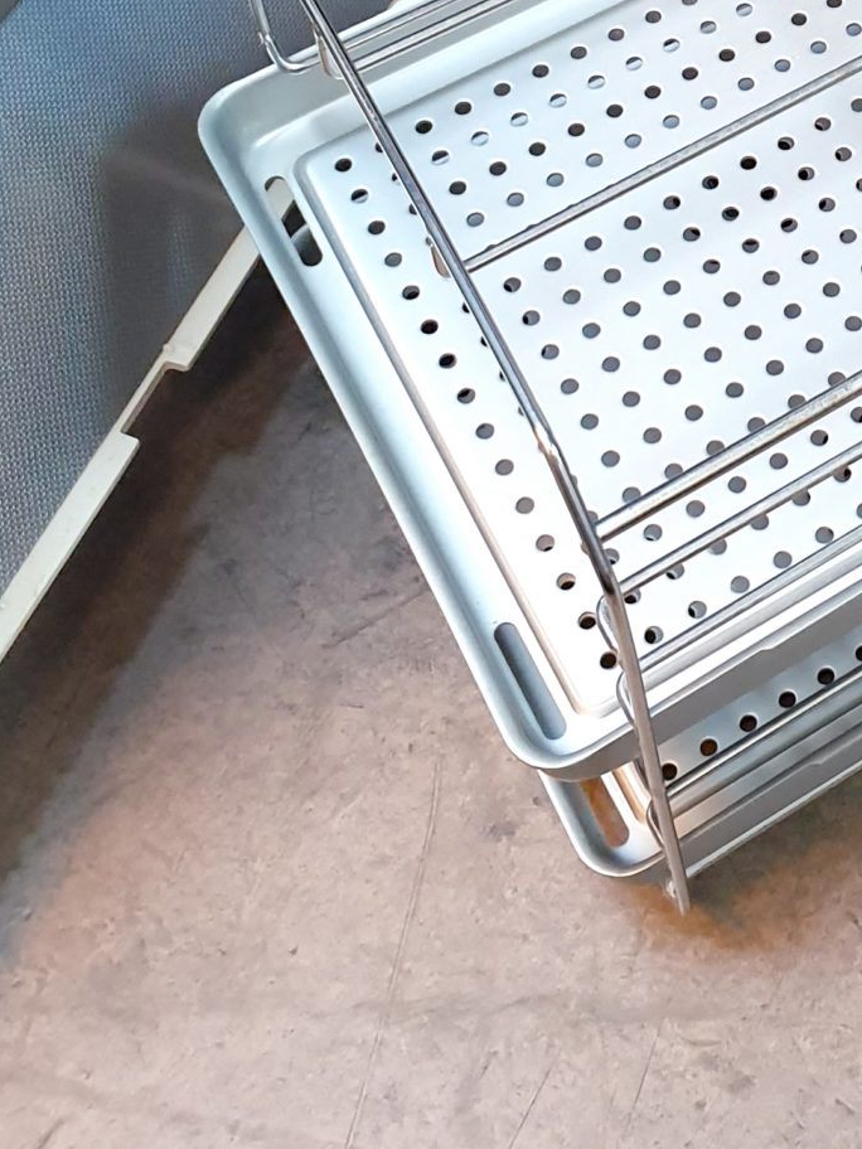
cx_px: 1043
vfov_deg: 23.5
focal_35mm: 73
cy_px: -353
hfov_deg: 19.0
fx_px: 2424
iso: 400
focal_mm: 4.3
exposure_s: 1/50
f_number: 2.4
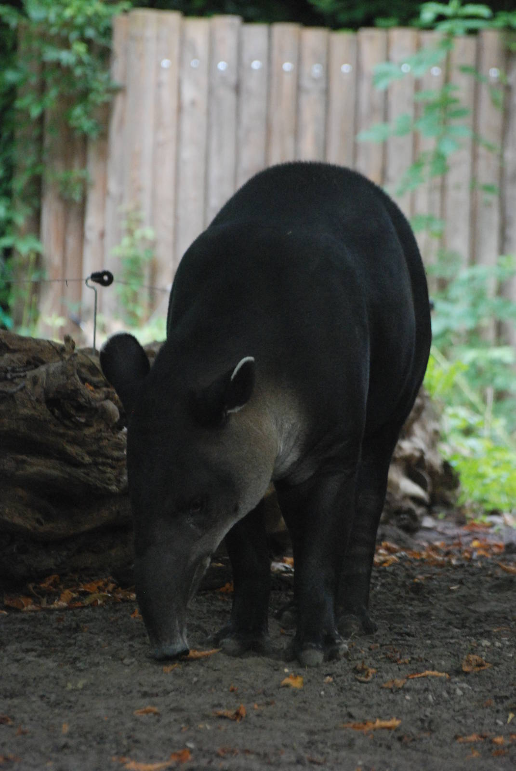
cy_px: 386
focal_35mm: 330
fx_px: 7075
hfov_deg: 4.2
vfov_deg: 6.2
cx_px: 258
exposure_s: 1/160
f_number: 5
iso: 1600
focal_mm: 220
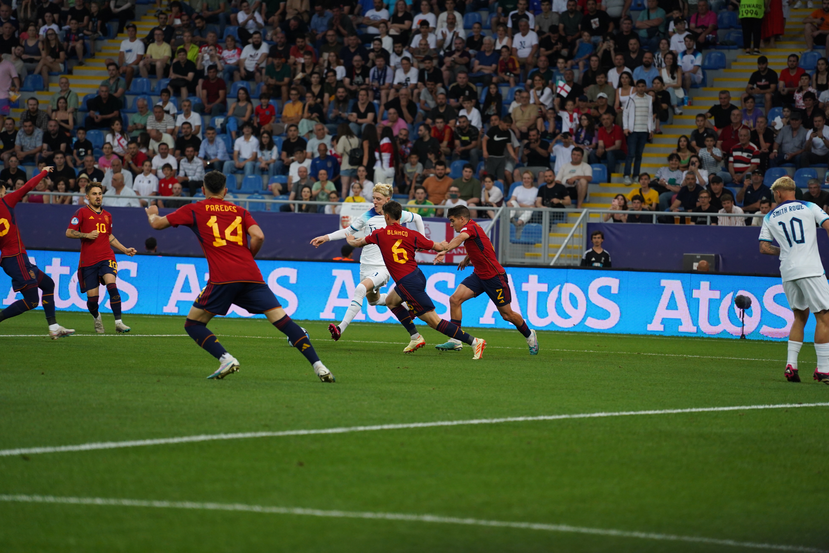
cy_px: 276
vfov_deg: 6.9
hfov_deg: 10.3
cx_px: 414
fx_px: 4605
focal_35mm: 200
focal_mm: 200
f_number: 4
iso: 2000
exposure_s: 1/1000
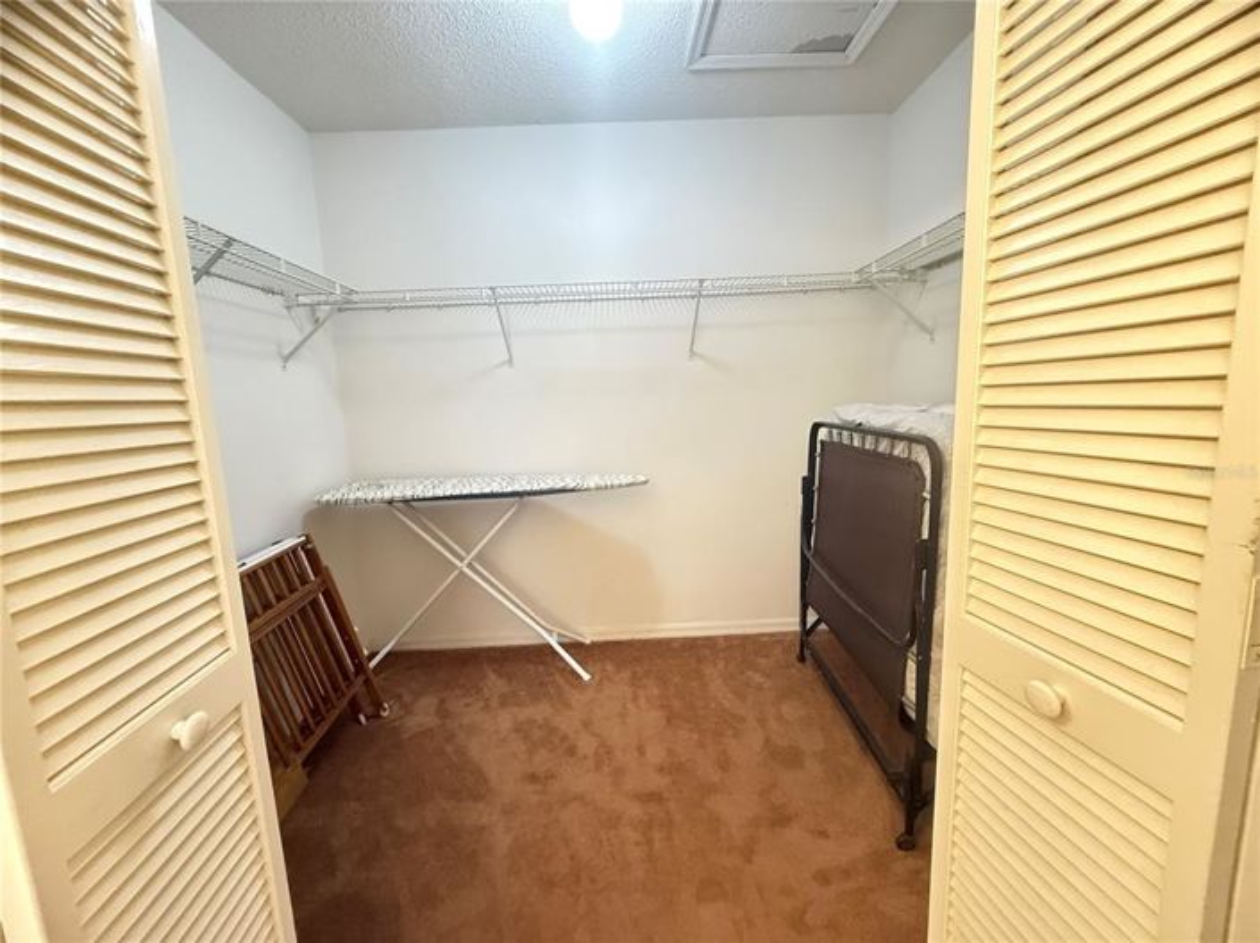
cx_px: 630
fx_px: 509
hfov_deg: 102.1
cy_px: 472
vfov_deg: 85.6
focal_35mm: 14
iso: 1000
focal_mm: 2.22
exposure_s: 1/40
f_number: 2.2
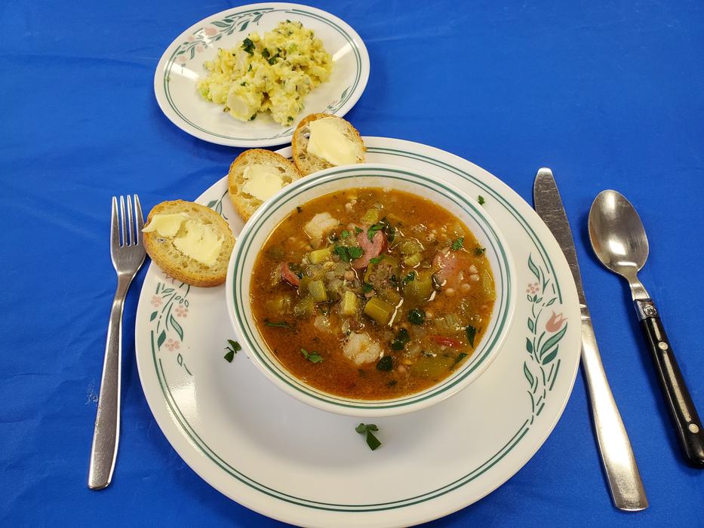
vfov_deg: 53.1
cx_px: 352
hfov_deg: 67.3
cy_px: 264
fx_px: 529
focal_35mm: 26
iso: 160
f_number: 2.4
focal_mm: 4.3
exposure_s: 1/120
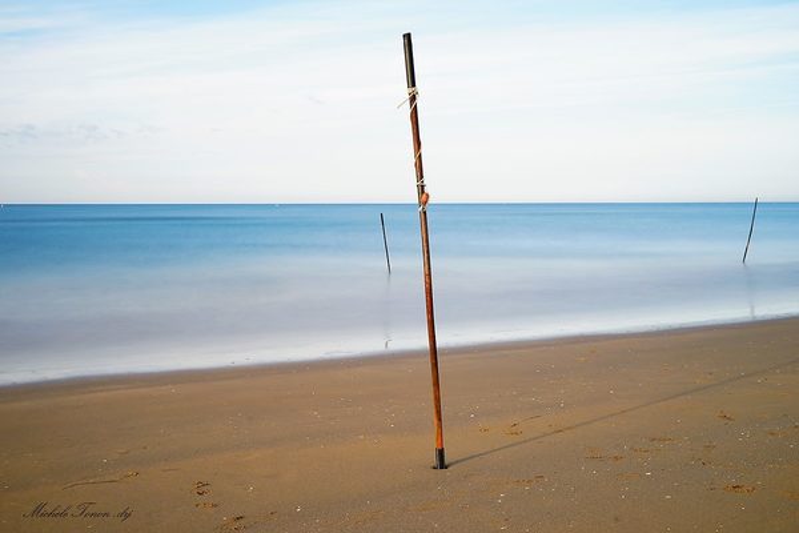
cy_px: 266
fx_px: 932
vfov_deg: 31.9
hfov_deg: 46.4
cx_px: 400
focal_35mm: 42
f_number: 11
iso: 100
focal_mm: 42
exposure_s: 30
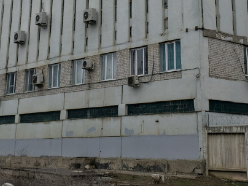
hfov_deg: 26.3
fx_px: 530
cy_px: -18
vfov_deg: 19.1
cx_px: 130
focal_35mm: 74
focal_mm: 6.54
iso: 72
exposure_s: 1/1035
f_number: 1.57
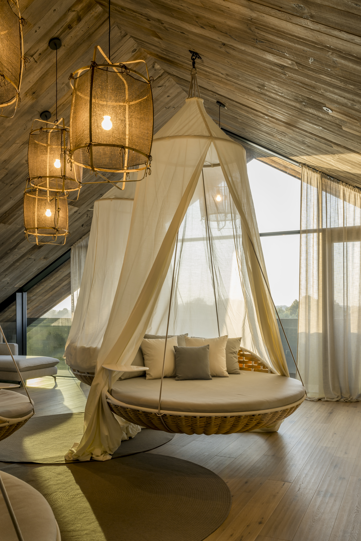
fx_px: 451
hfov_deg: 43.6
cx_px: 180
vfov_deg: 61.9
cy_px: 270
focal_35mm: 30
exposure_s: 1/1.25
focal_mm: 30
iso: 80
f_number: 13
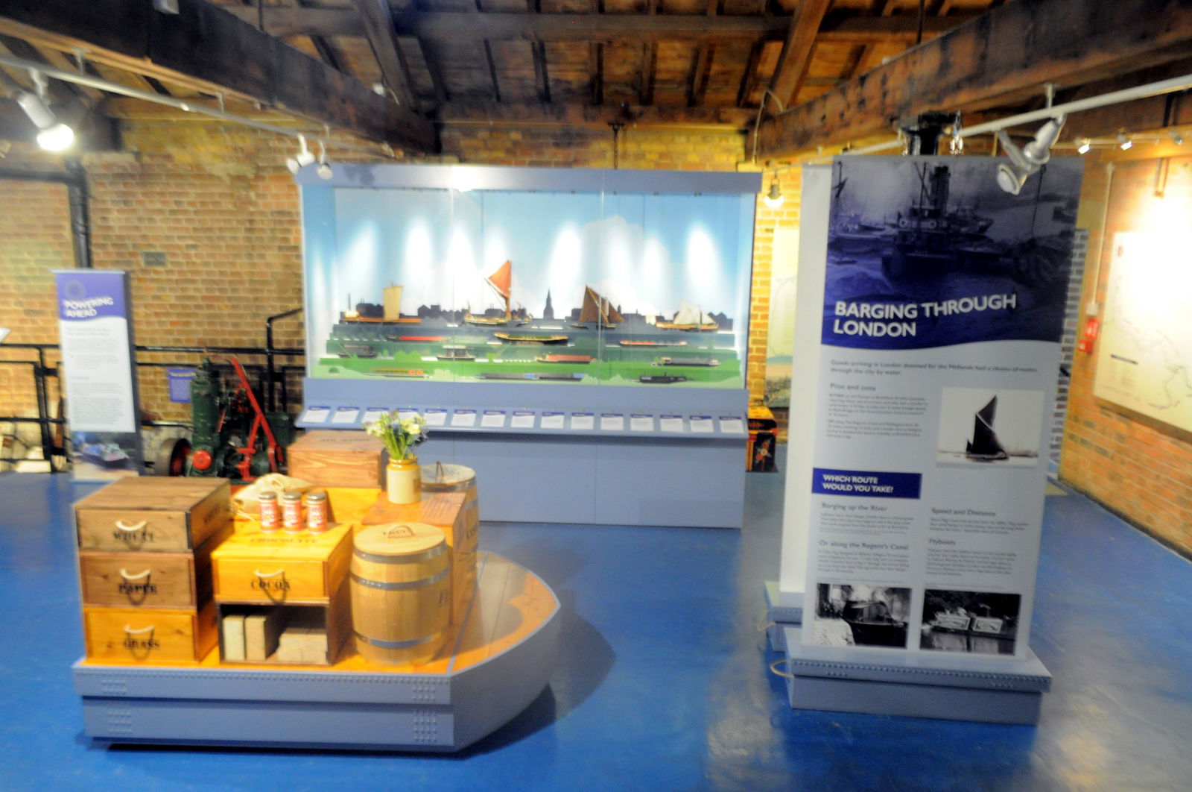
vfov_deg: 47.8
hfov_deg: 67.5
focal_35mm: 27
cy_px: 396
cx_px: 596
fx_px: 893
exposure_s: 1/8
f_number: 3.5
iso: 1600
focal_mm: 18
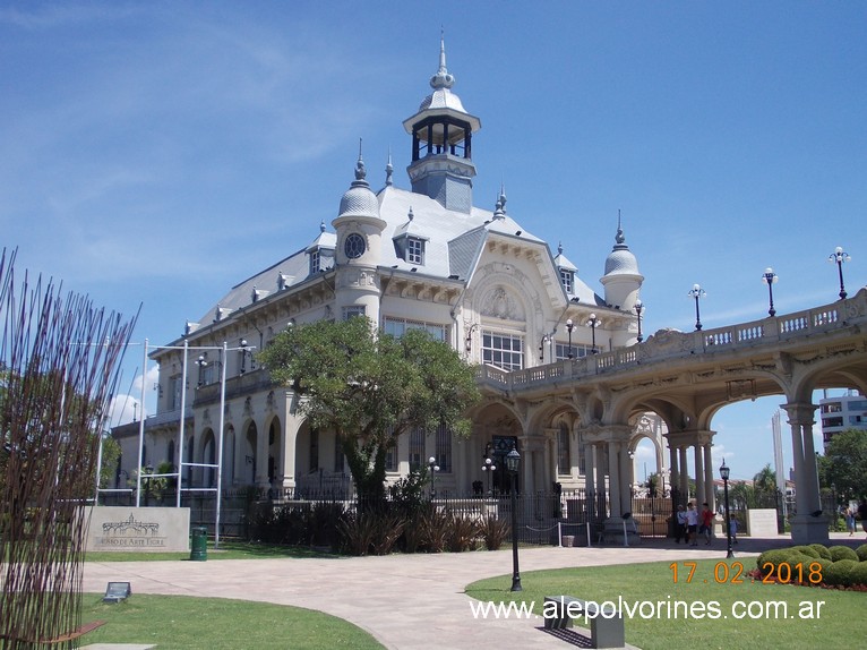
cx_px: 434
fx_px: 951
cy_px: 325
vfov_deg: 37.7
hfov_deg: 49.0
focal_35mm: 38
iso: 80
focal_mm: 5.3
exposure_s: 1/320
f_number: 6.2
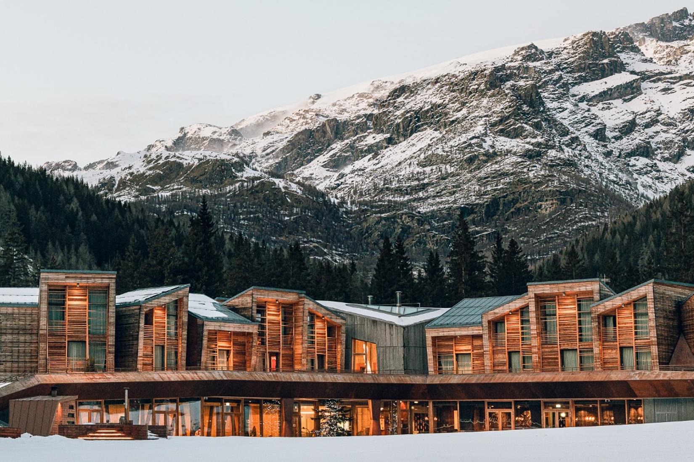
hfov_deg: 28.8
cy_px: 231
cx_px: 347
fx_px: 1349
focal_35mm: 70
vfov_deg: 19.5
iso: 1000
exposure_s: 1/125
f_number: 4
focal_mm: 70
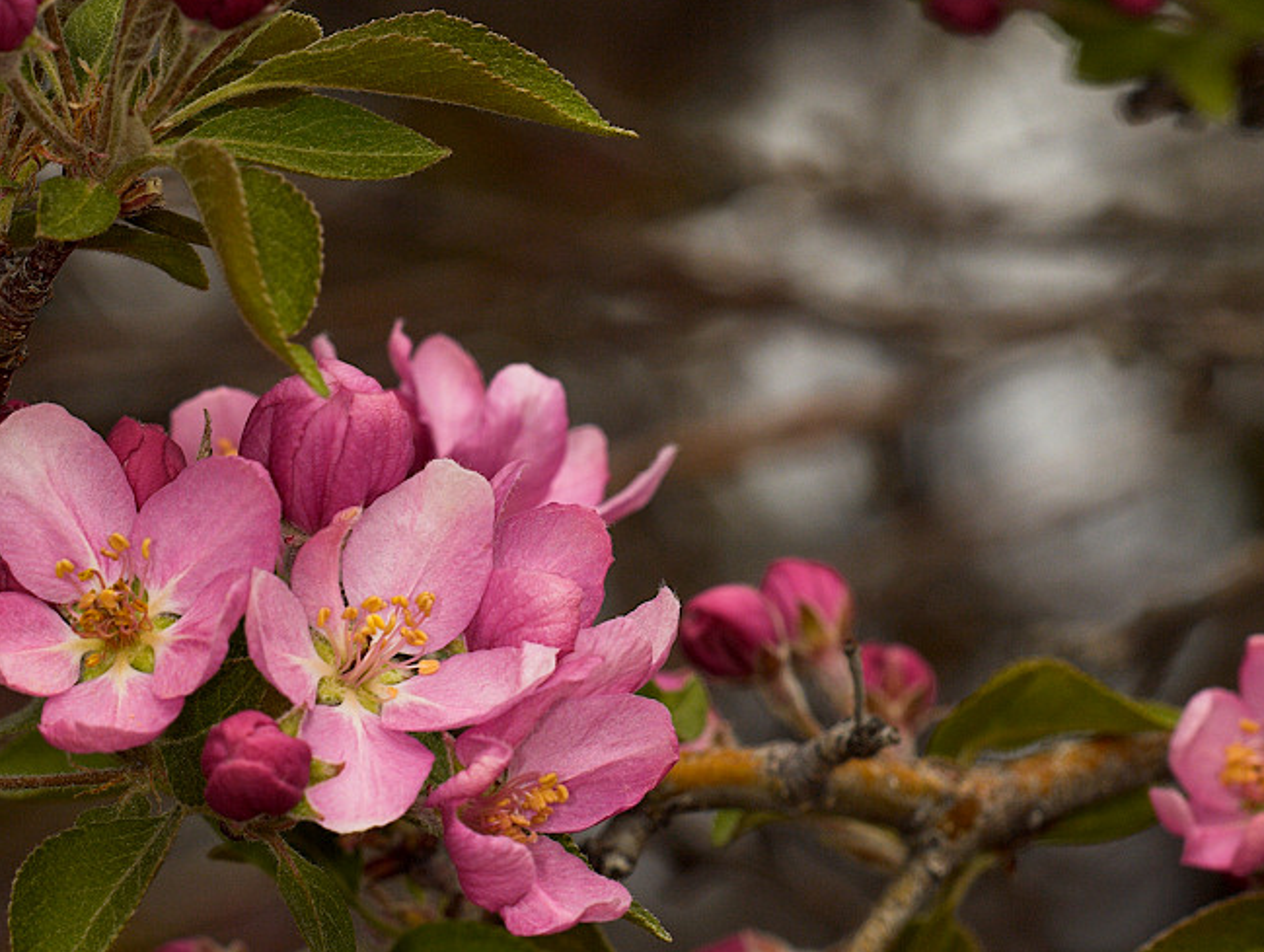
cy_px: 675
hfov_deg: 4.2
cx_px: 399
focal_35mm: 473
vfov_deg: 3.2
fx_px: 17300
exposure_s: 1/250
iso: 200
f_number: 9
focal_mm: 150
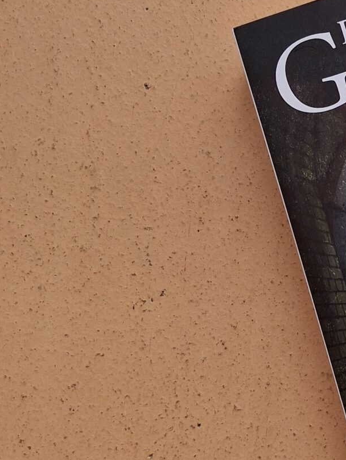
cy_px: 255
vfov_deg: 24.4
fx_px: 1066
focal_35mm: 80
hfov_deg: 17.0
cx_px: 494
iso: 50
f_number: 1.8
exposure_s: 1/100
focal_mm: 3.98
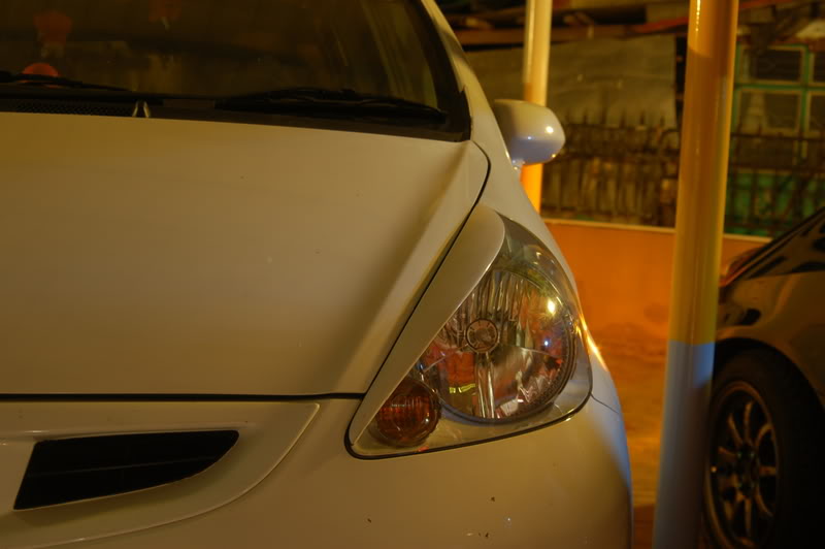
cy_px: 274
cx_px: 412
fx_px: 1443
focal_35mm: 63
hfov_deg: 31.9
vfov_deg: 21.5
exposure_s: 10
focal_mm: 42
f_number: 5.6
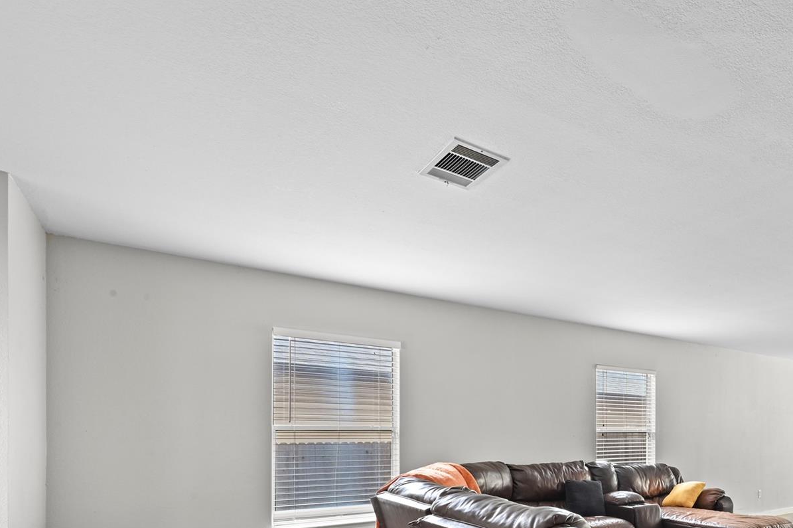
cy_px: 432
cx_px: 650
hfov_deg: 66.1
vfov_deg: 49.5
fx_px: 528
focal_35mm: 24
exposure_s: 1.6
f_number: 14
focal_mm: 14
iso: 200
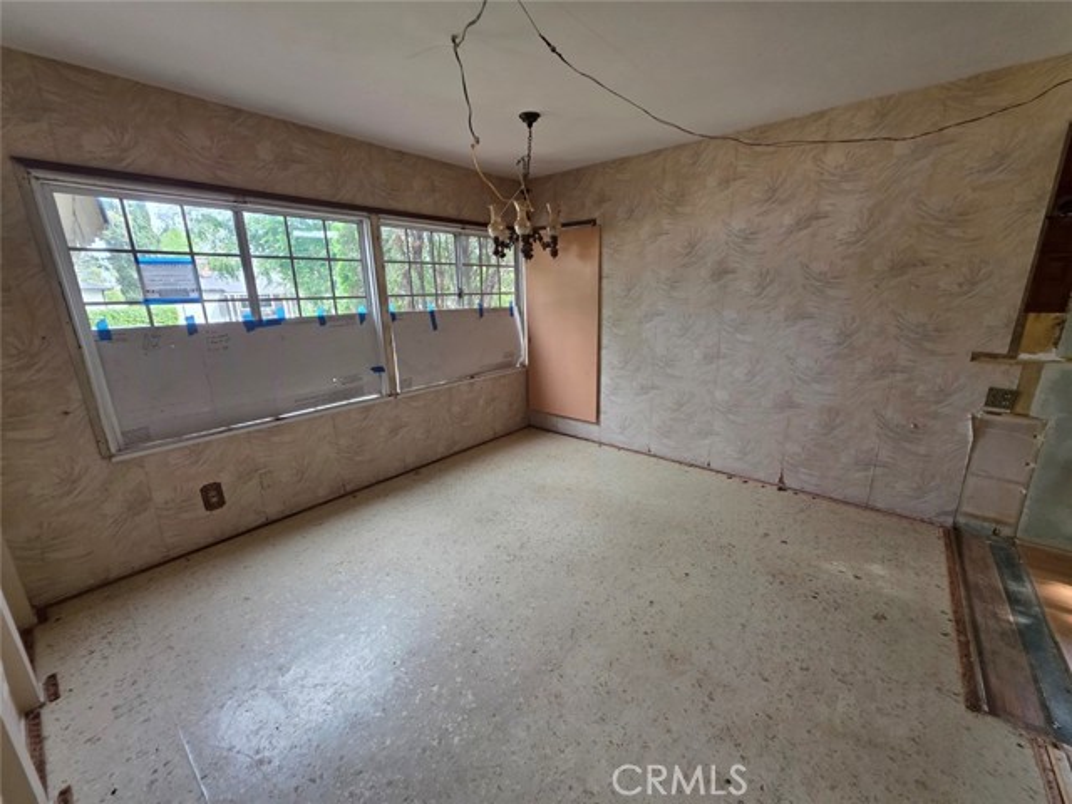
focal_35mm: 13
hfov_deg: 106.2
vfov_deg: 89.9
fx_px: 403
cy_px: 402
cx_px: 536
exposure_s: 1/120
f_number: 1.9
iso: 125
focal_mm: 2.2
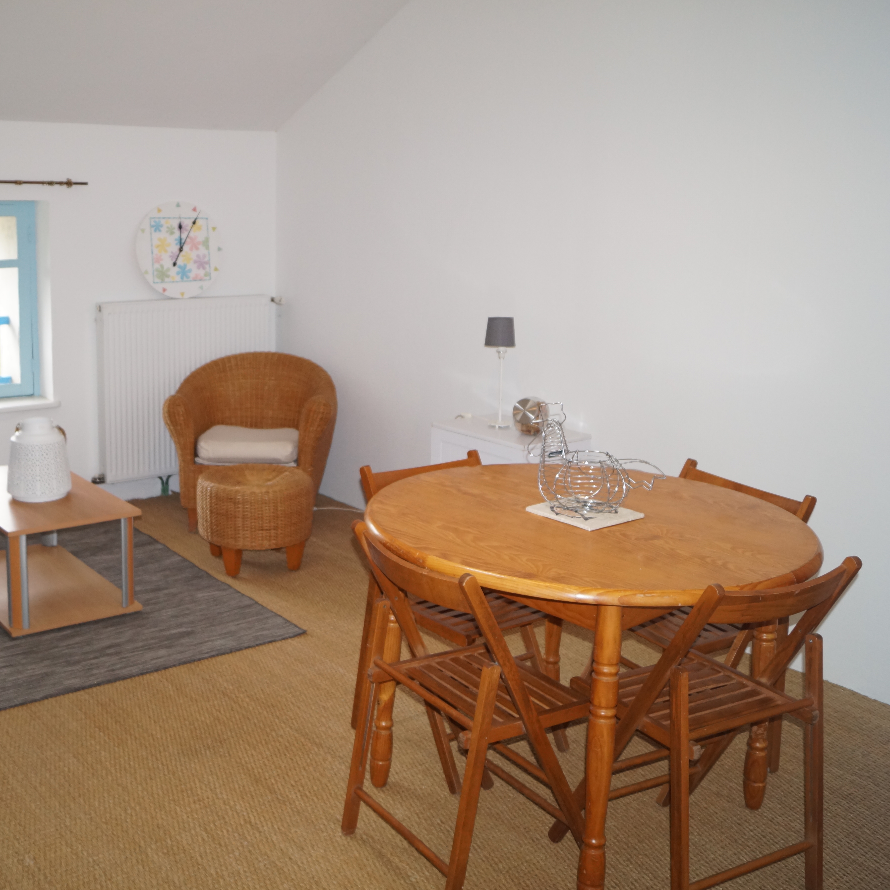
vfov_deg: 47.2
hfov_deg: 46.7
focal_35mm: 35
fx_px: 1018
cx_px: 325
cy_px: 443
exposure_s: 1/160
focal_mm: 18
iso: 640
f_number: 4
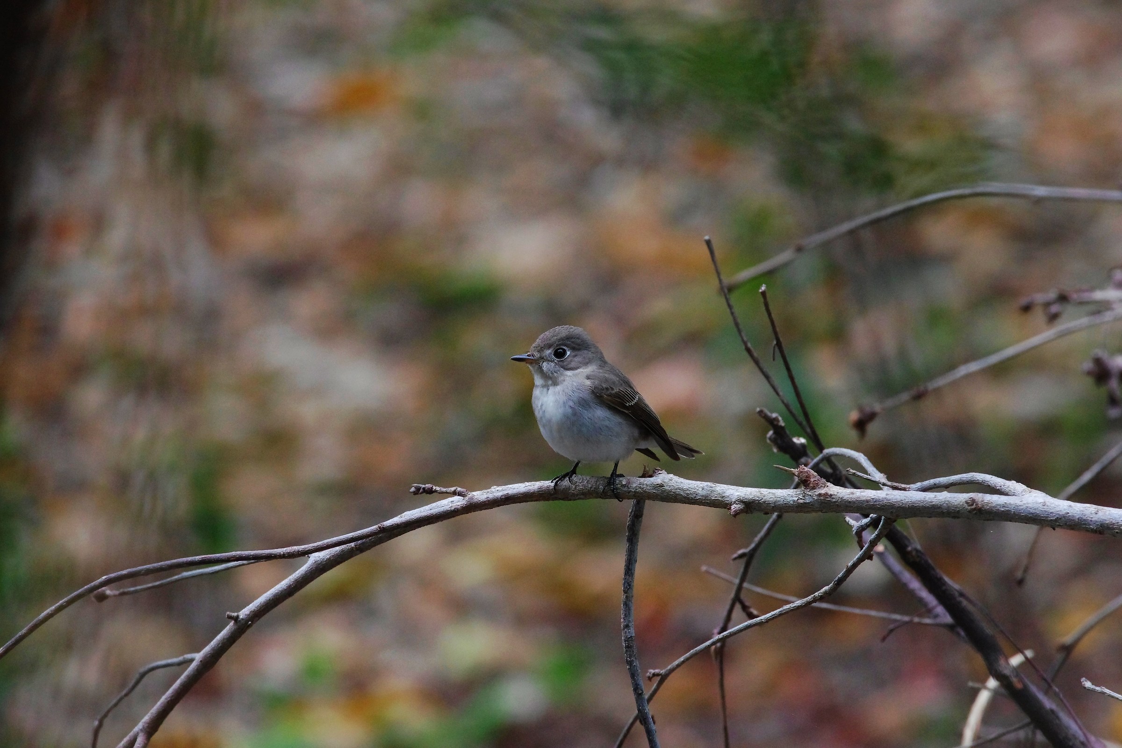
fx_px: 14024
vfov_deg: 3.1
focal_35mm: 450
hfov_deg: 4.6
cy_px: 374
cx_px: 561
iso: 3200
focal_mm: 300
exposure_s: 1/250
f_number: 9
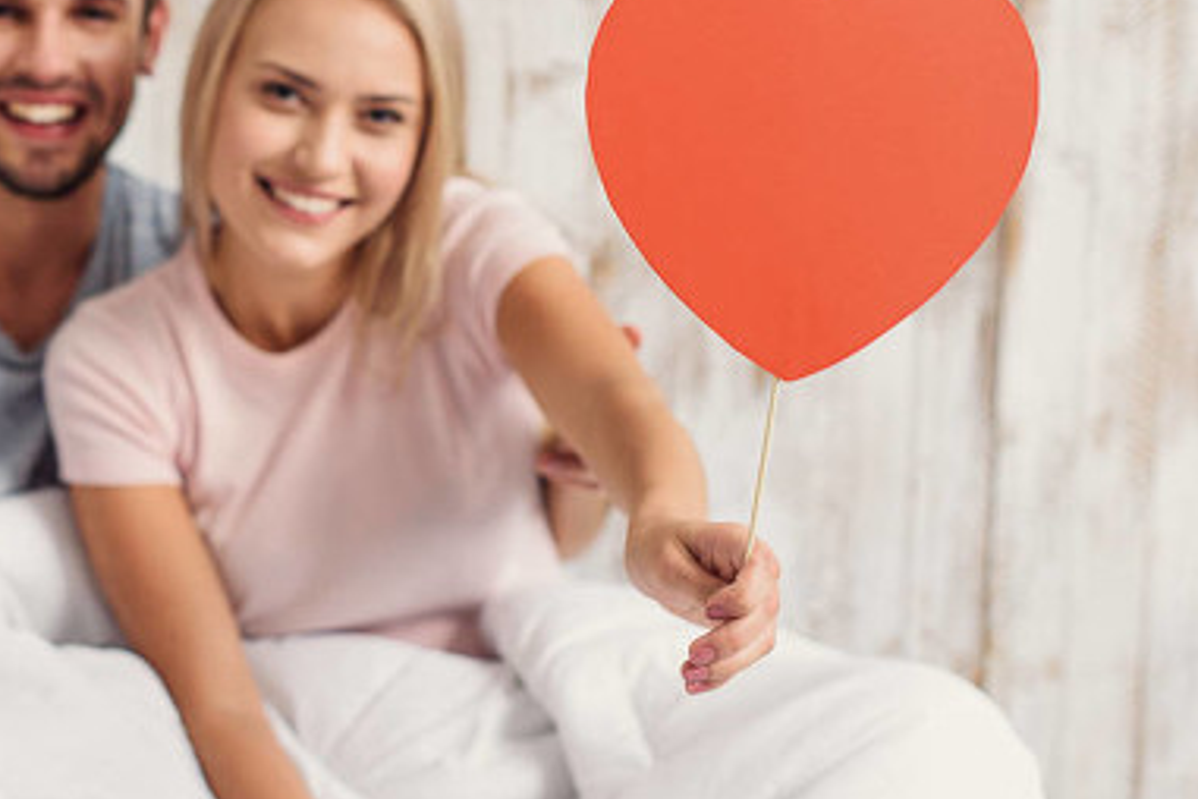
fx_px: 2795
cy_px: 420
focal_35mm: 84
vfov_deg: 16.3
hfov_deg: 23.9
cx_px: 270
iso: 200
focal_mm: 50
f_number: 2.8
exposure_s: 1/80
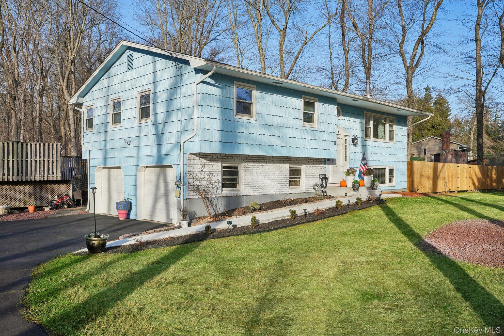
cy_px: 168
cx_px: 252
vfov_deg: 43.6
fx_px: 420
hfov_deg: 61.9
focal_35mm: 30
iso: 100
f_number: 8
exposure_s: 1/250
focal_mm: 30
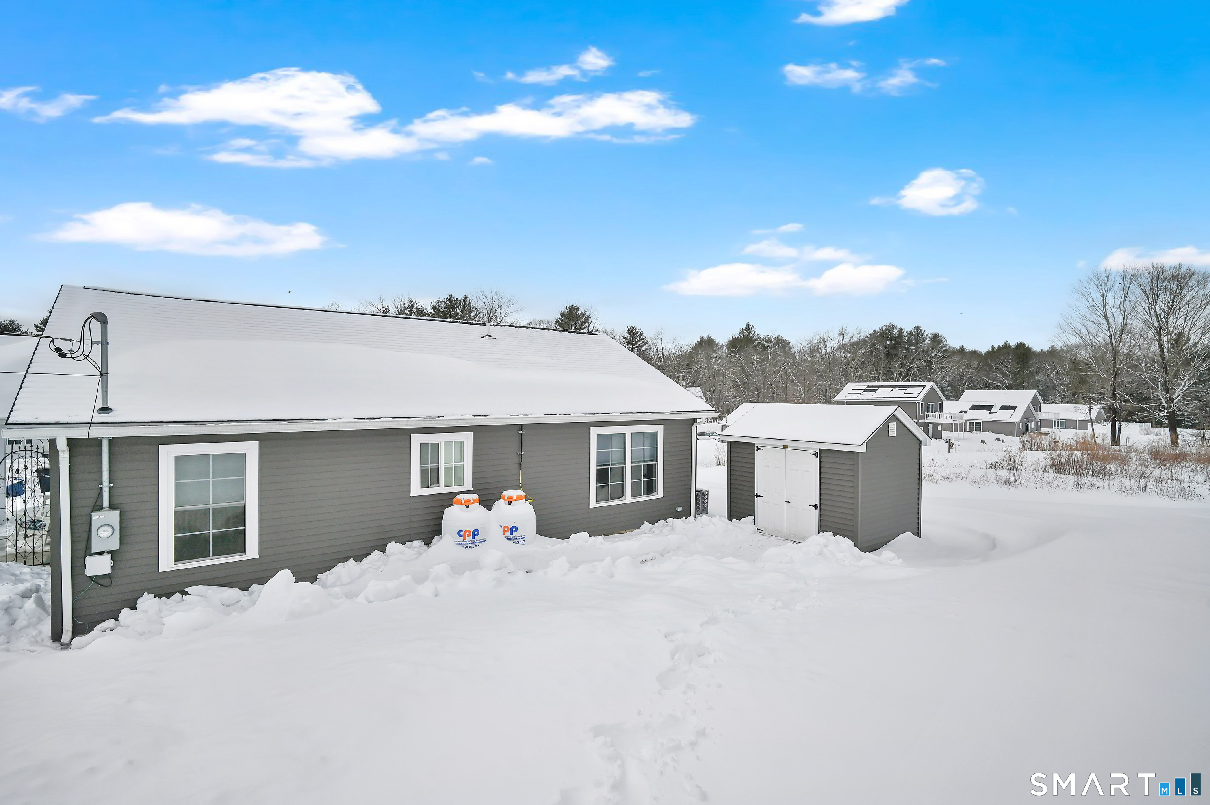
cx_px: 605
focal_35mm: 16
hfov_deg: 96.8
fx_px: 537
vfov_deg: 73.7
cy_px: 402
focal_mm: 16
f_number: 8
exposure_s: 1/3200
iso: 400
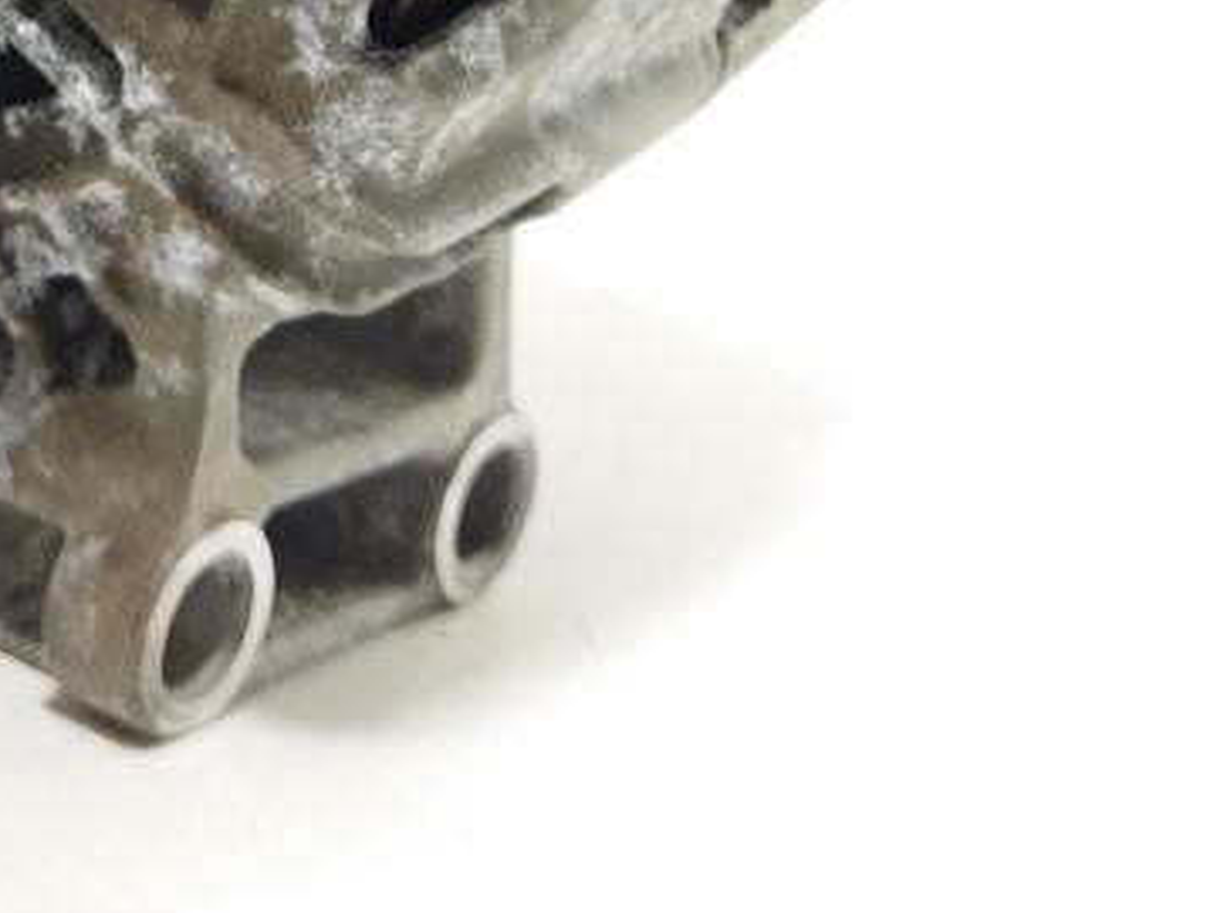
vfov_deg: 15.6
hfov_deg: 21.3
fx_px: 3164
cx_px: 149
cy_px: -301
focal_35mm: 90
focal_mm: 4.71
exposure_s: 1/50
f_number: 1.79
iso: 113
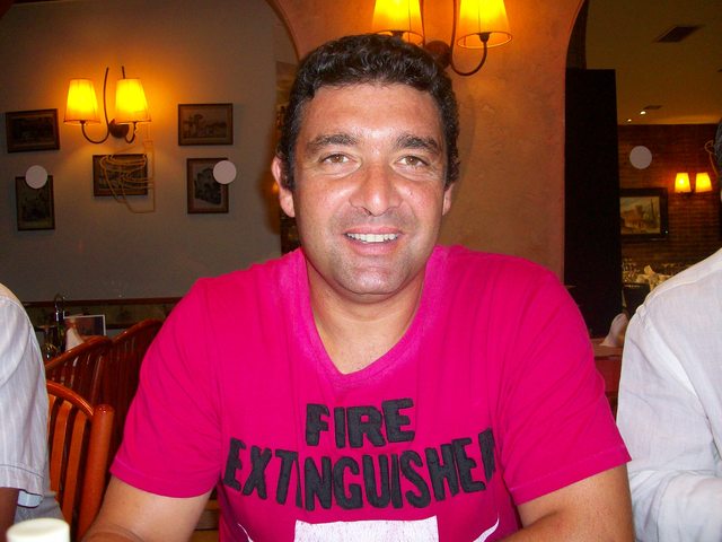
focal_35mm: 34
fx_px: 709
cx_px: 361
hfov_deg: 54.0
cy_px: 271
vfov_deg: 41.8
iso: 160
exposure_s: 1/60
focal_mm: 5.7
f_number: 2.8
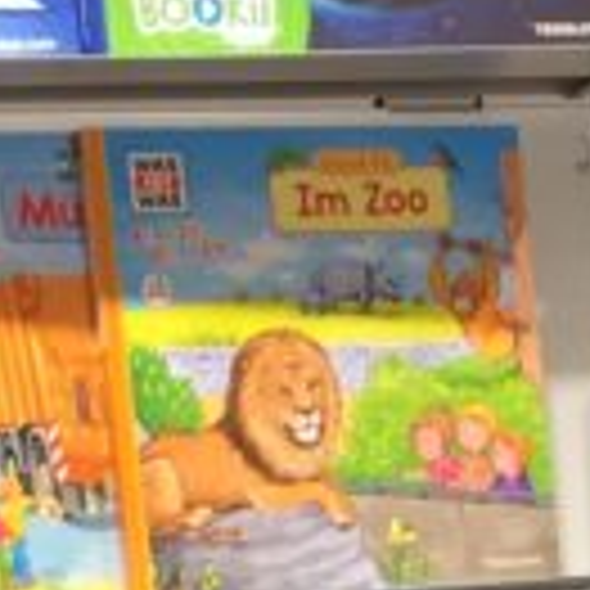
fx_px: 3857
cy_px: 1248
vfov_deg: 8.2
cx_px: 824
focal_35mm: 200
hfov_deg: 8.6
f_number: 2.2
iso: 40
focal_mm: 4.15
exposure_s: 1/33
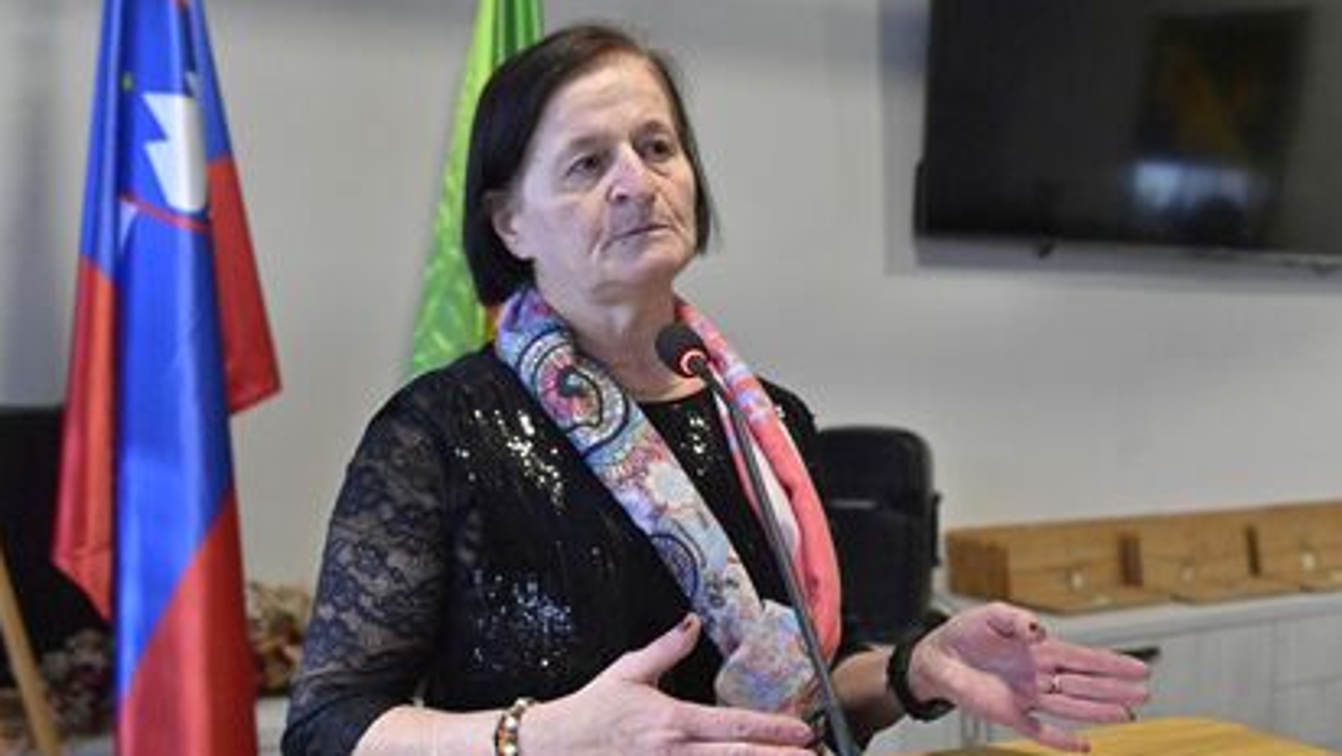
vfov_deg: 29.6
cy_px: 482
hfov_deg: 50.4
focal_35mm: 40
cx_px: 730
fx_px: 1424
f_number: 4.5
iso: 5000
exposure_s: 1/320
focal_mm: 35
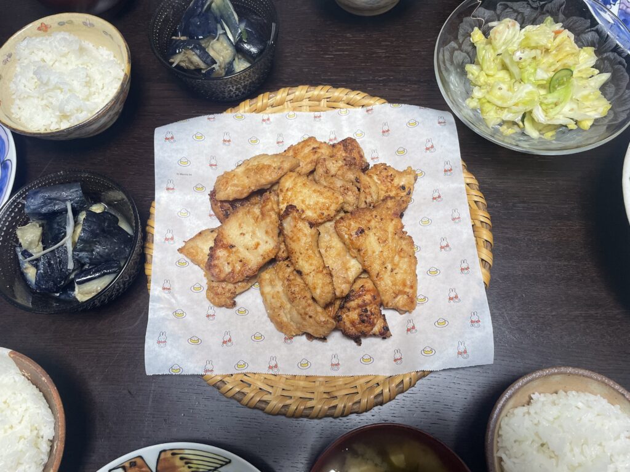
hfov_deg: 67.3
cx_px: 315
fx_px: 473
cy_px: 236
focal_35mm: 26
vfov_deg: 53.1
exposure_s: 1/100
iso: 80
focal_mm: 4.2
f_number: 1.6
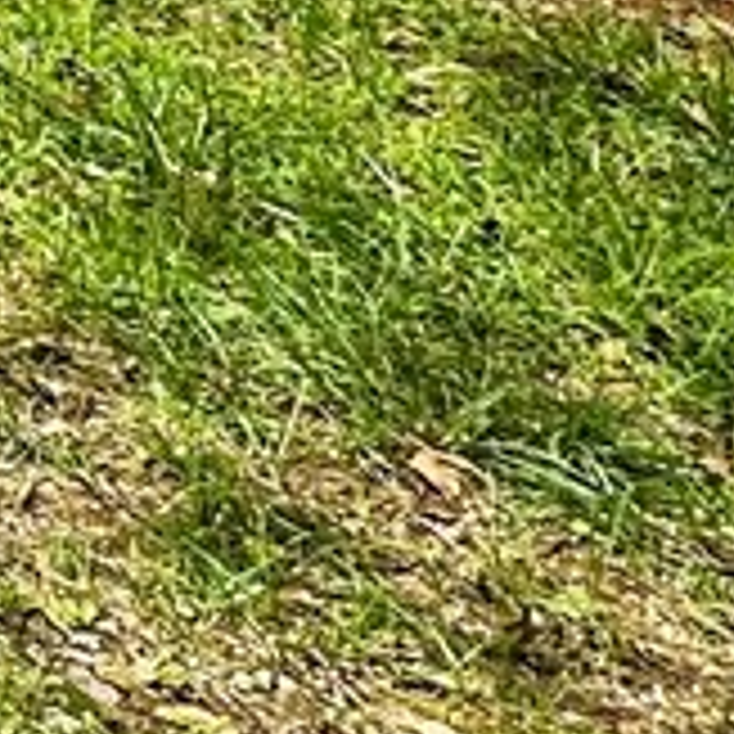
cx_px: -1767
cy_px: -880
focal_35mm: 115
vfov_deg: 12.6
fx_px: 2759
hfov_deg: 9.6
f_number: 2.2
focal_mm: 2.22
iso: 50
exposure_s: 1/1135
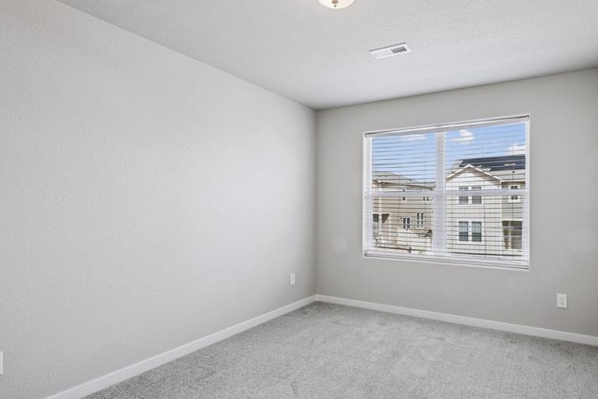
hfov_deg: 80.8
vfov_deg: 60.3
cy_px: 207
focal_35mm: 21
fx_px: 343
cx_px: 368
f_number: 11
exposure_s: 1/15
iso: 100
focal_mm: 15.5
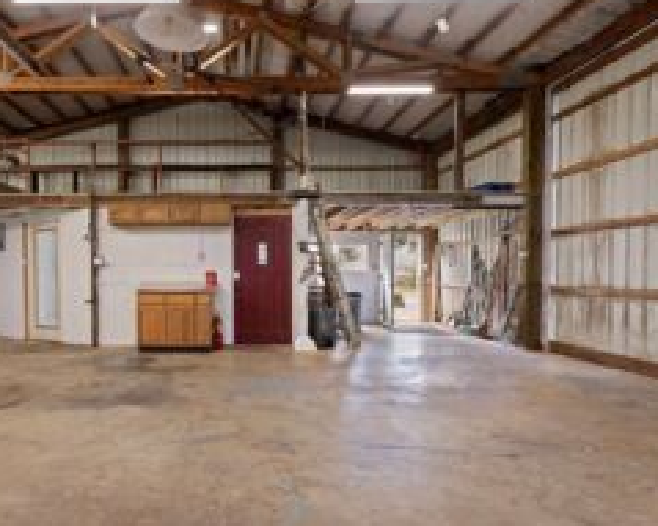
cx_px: 229
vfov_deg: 63.0
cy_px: 282
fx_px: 428
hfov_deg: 73.2
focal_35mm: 22
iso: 400
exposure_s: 1/3
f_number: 9
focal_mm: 14
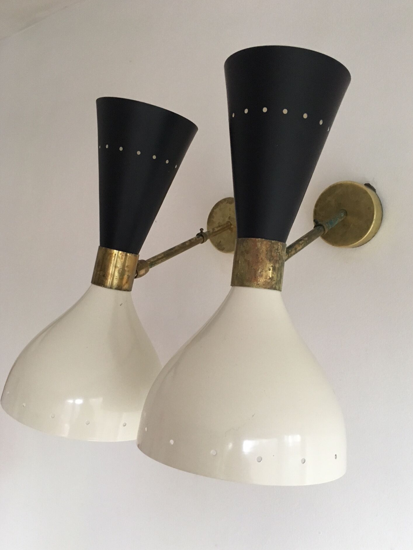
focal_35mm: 31
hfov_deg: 45.4
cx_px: 211
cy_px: 283
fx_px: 493
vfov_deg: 58.3
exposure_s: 1/33
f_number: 2.2
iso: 200
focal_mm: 4.15
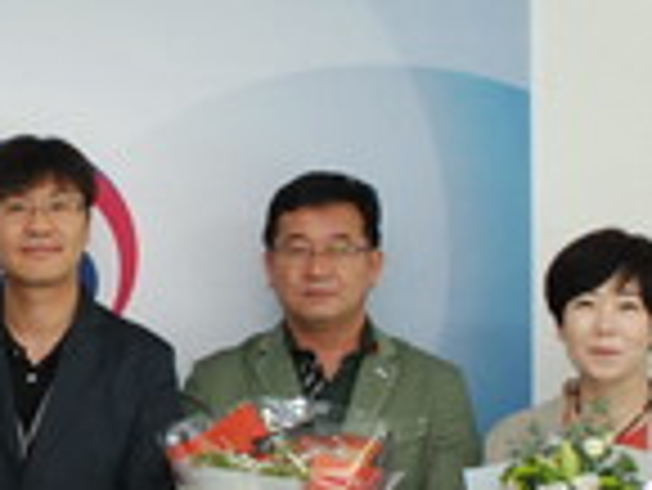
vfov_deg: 10.4
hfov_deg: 13.6
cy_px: 292
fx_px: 2696
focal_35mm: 143
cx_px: 4
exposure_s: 1/60
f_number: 5
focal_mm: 24
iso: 800
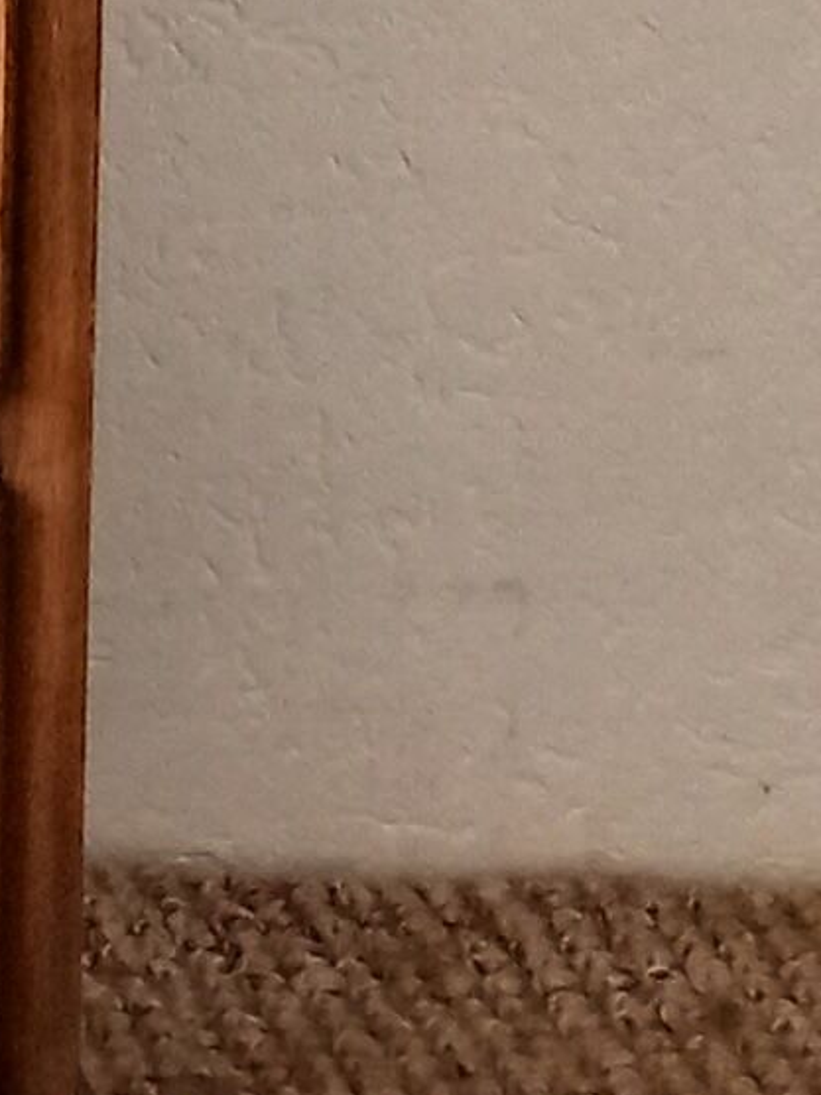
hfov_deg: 7.4
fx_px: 5692
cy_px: -1428
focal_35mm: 180
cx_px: -1549
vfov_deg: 9.8
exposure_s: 1/33
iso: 250
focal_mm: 4.6
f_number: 2
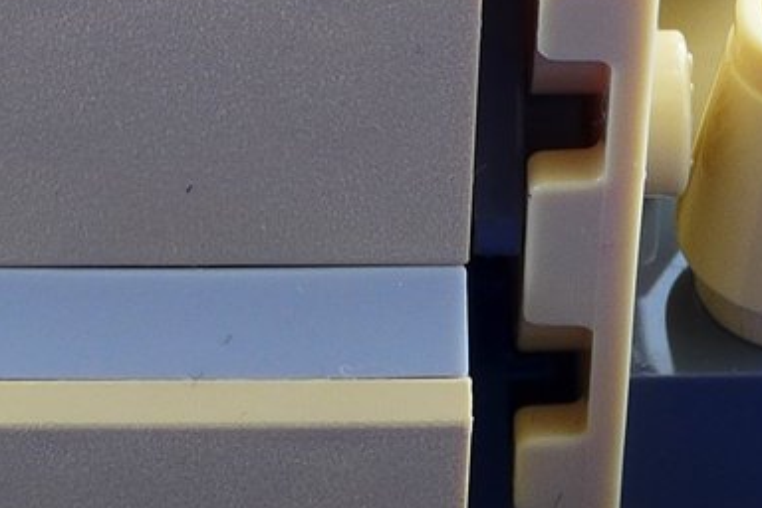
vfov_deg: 5.5
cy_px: -222
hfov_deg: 8.4
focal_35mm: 246
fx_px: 5207
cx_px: 185
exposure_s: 1/2
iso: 80
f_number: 4.5
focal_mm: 9.8
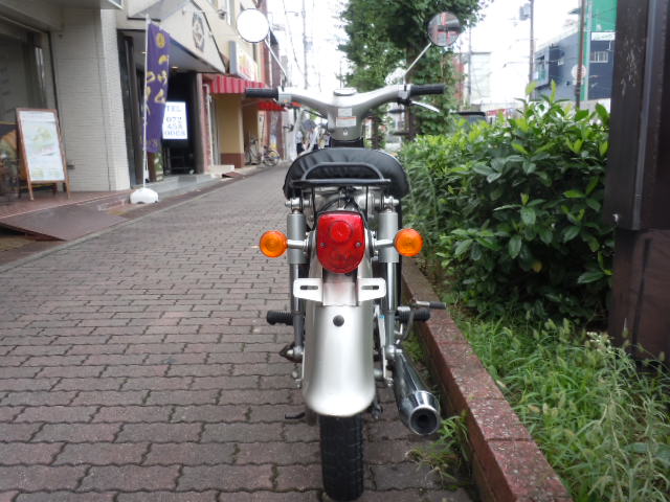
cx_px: 335
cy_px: 251
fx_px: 542
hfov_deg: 63.4
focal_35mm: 28
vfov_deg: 49.7
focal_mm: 5
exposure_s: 1/160
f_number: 3.7
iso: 100
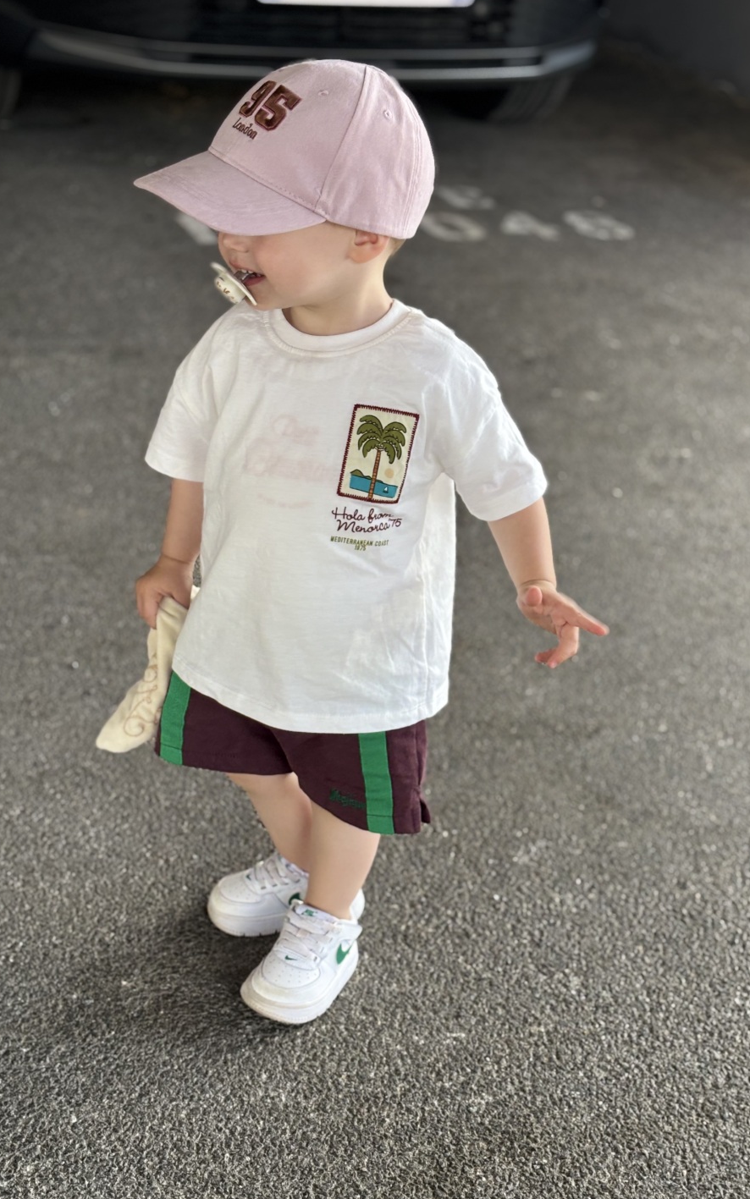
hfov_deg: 23.1
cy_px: 602
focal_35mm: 56
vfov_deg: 36.3
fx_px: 1831
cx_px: 350
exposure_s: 1/136
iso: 32
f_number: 1.6
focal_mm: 5.96
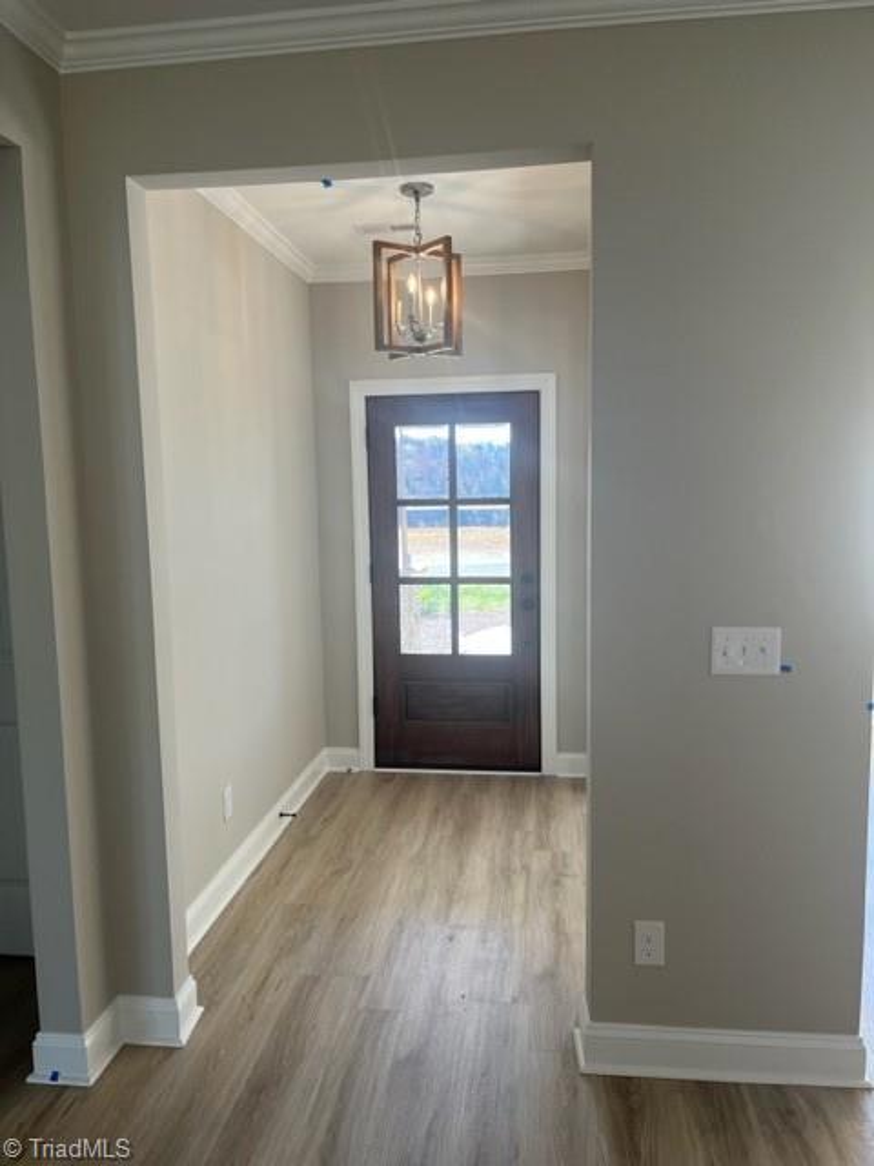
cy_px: 583
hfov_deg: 53.1
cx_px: 437
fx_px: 875
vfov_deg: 67.3
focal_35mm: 26
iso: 50
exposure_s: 1/170
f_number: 1.6
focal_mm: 5.1
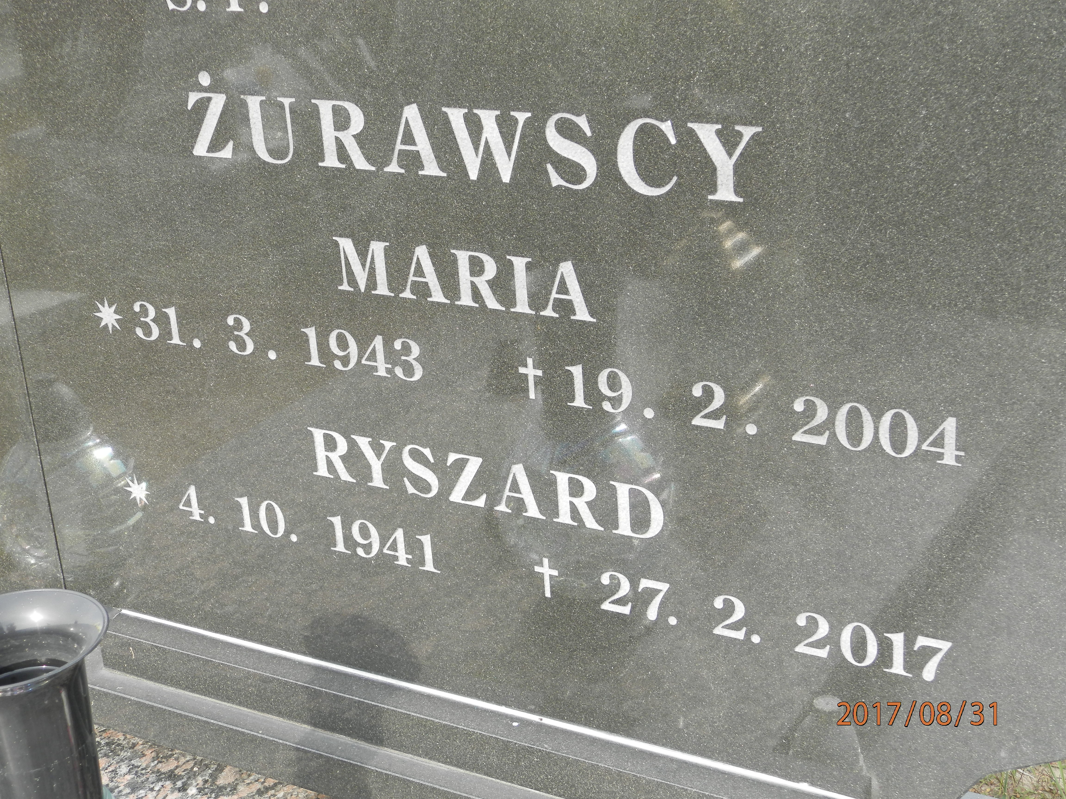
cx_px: 533
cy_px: 400
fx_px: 1694
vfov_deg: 26.6
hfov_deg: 34.9
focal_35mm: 55
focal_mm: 9.9
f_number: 3.8
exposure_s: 1/100
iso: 80
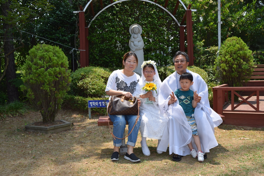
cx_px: 132
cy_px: 88
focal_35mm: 36
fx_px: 264
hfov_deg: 53.1
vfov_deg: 36.9
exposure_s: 1/200
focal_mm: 24
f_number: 8
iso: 100
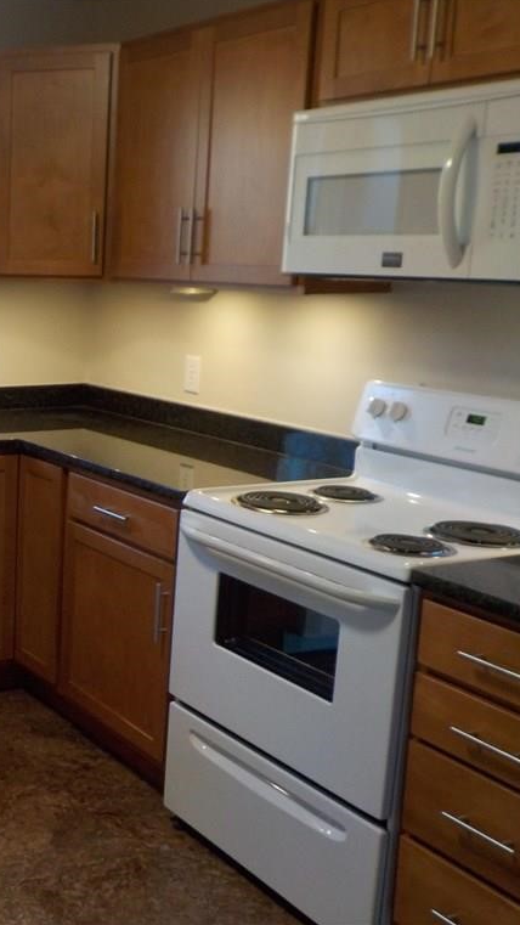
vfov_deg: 46.4
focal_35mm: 44
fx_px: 1079
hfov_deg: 24.7
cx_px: -92
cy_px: 459
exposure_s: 1/30
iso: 200
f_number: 3.3
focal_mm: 4.1
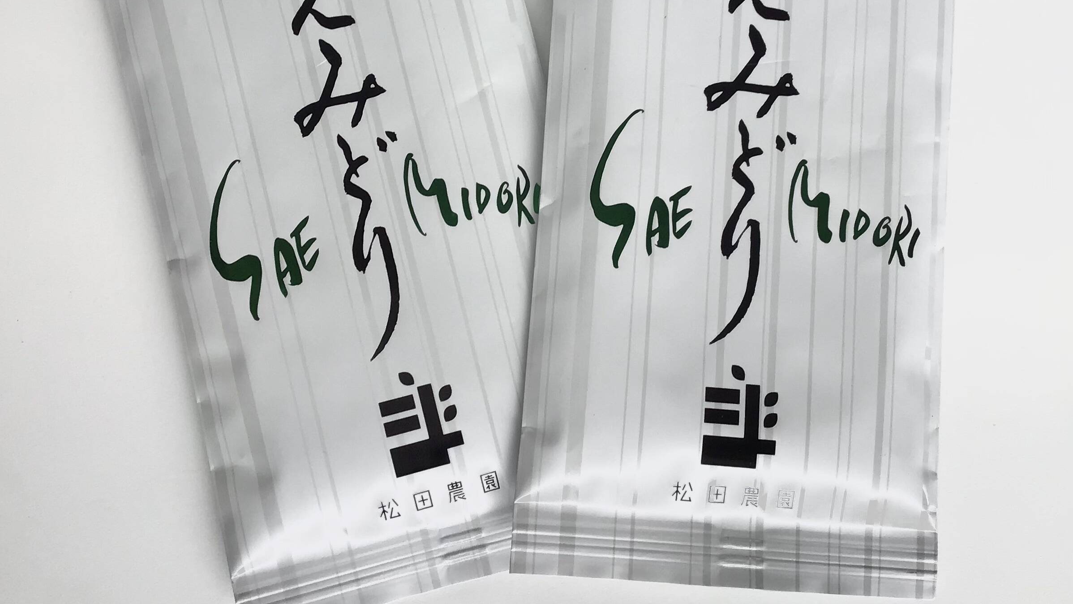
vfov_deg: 25.6
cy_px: 146
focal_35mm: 46
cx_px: 527
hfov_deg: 44.6
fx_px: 1309
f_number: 2.4
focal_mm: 3.3
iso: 25
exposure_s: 1/125
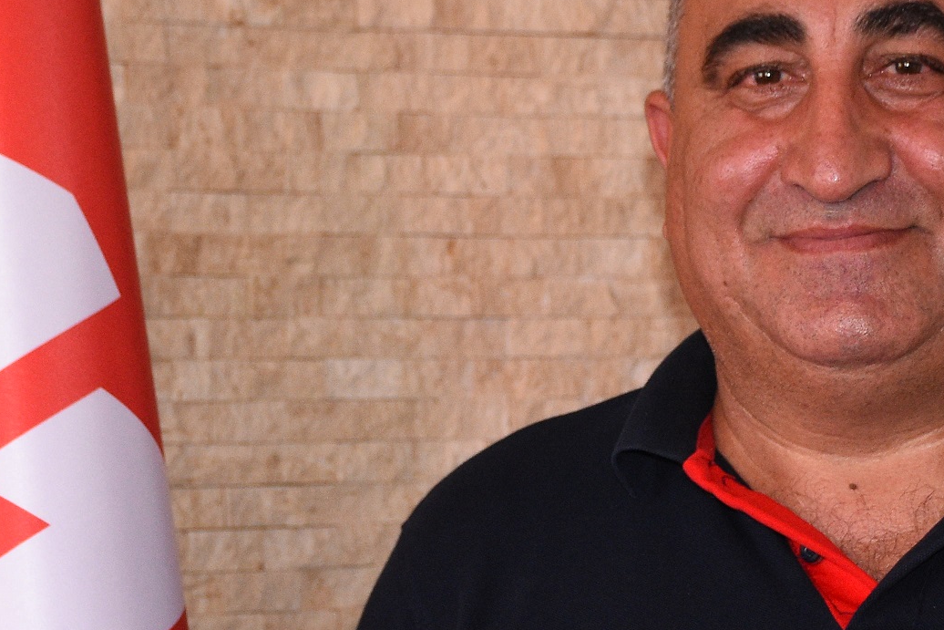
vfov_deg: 9.9
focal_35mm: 139
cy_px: 382
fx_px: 3645
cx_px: 467
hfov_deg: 14.8
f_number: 4
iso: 1100
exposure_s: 1/250
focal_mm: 32
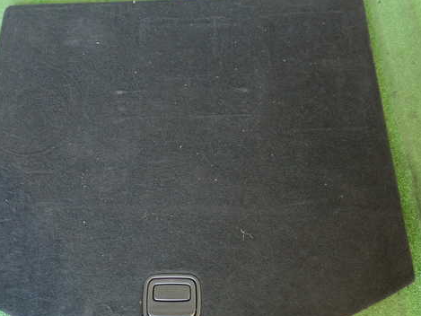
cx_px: 179
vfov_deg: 44.1
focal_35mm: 32
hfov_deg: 56.6
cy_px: 171
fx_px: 389
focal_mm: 4.5
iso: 500
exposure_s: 1/30
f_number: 2
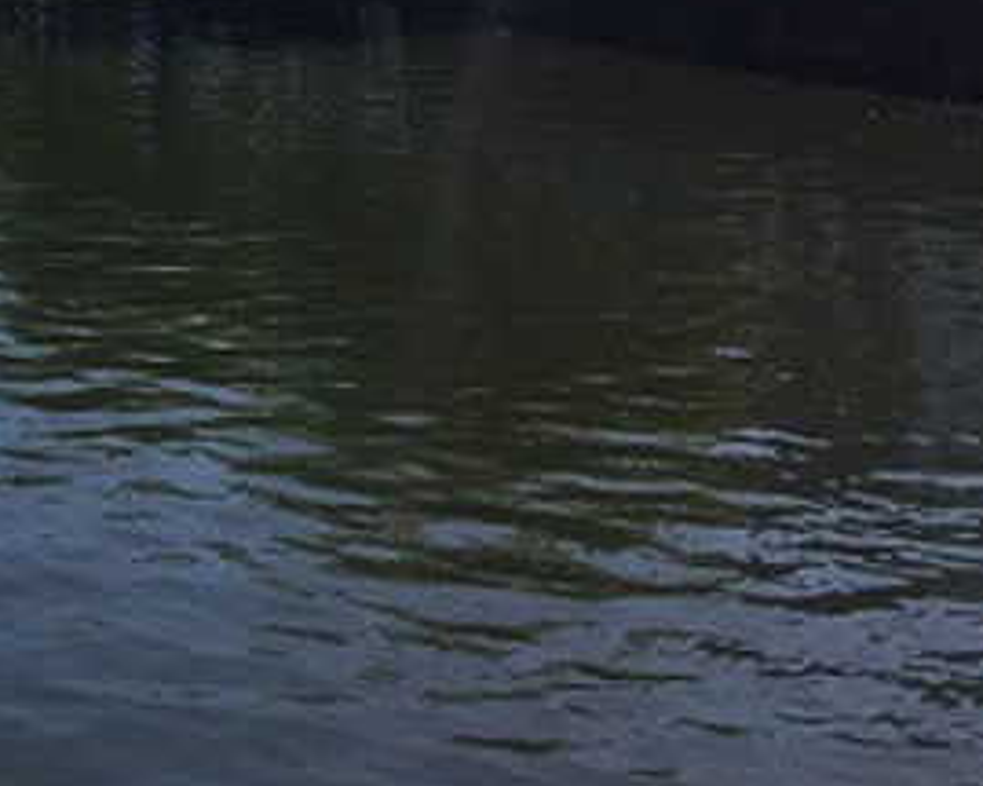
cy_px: -254
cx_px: -362
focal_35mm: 81
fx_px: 2356
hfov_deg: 21.0
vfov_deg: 17.7
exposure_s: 1/2639
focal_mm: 4.15
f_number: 2.2
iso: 32
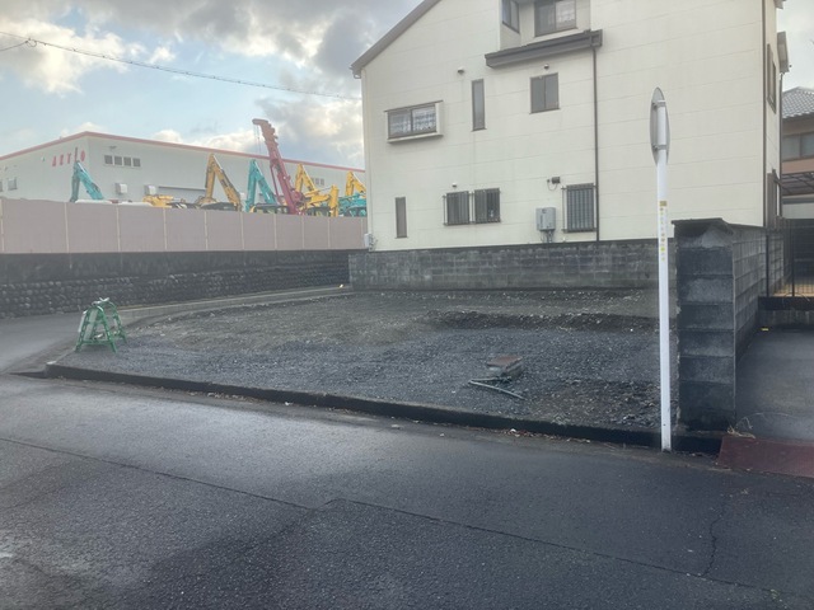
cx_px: 407
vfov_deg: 49.7
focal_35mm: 28
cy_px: 305
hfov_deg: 63.4
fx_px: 658
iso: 32
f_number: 1.8
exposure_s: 1/368
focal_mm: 3.99
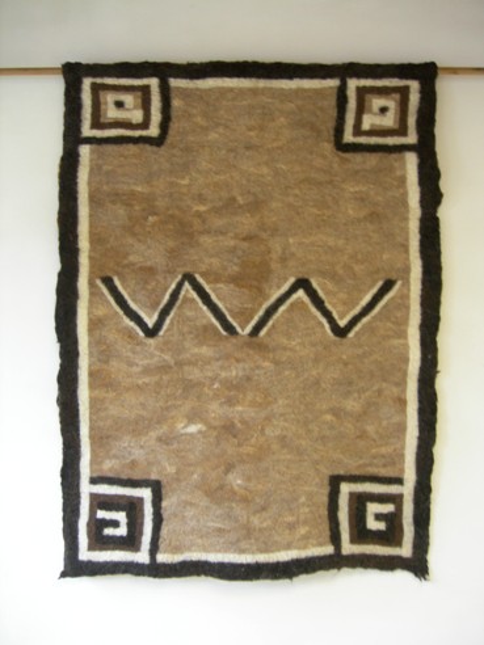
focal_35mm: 38
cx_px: 242
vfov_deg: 49.0
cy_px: 322
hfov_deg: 37.7
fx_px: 708
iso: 200
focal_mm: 7.8
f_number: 2.8
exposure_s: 1/3.1
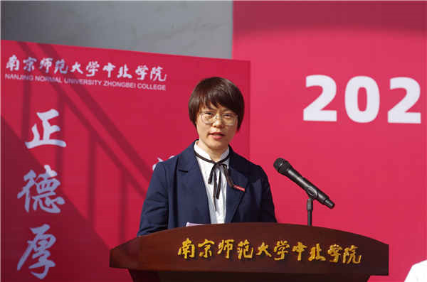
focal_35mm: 75
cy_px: 141
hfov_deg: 27.1
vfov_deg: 18.1
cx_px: 214
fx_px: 887
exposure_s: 1/1600
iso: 200
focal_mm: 50
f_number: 4
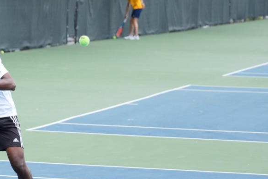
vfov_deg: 5.4
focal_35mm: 253
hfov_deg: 8.1
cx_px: 19
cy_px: 57
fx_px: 1883
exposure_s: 1/2000
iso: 320
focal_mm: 70
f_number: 2.8
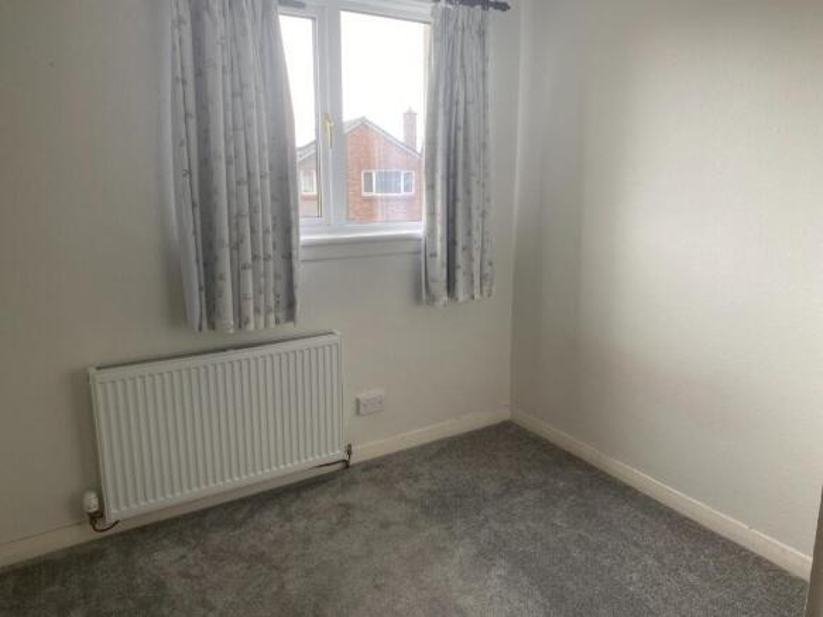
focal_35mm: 26
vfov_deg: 53.0
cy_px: 308
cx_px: 412
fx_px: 618
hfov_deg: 67.3
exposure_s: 1/121
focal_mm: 4.25
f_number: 1.8
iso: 100
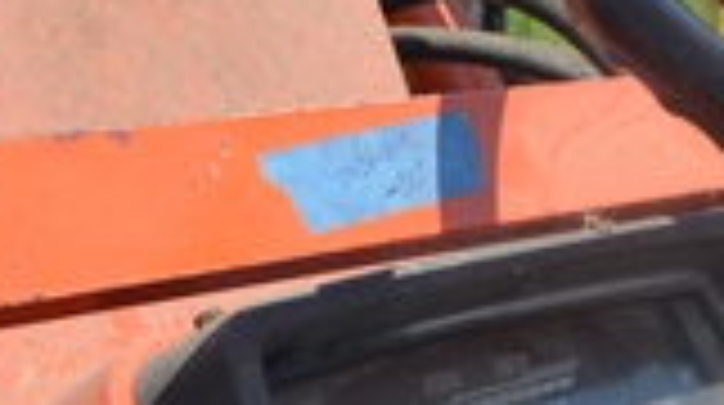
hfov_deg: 16.6
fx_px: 2473
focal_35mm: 129
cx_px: 490
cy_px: 774
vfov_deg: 8.9
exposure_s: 1/250
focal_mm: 22
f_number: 8
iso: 140
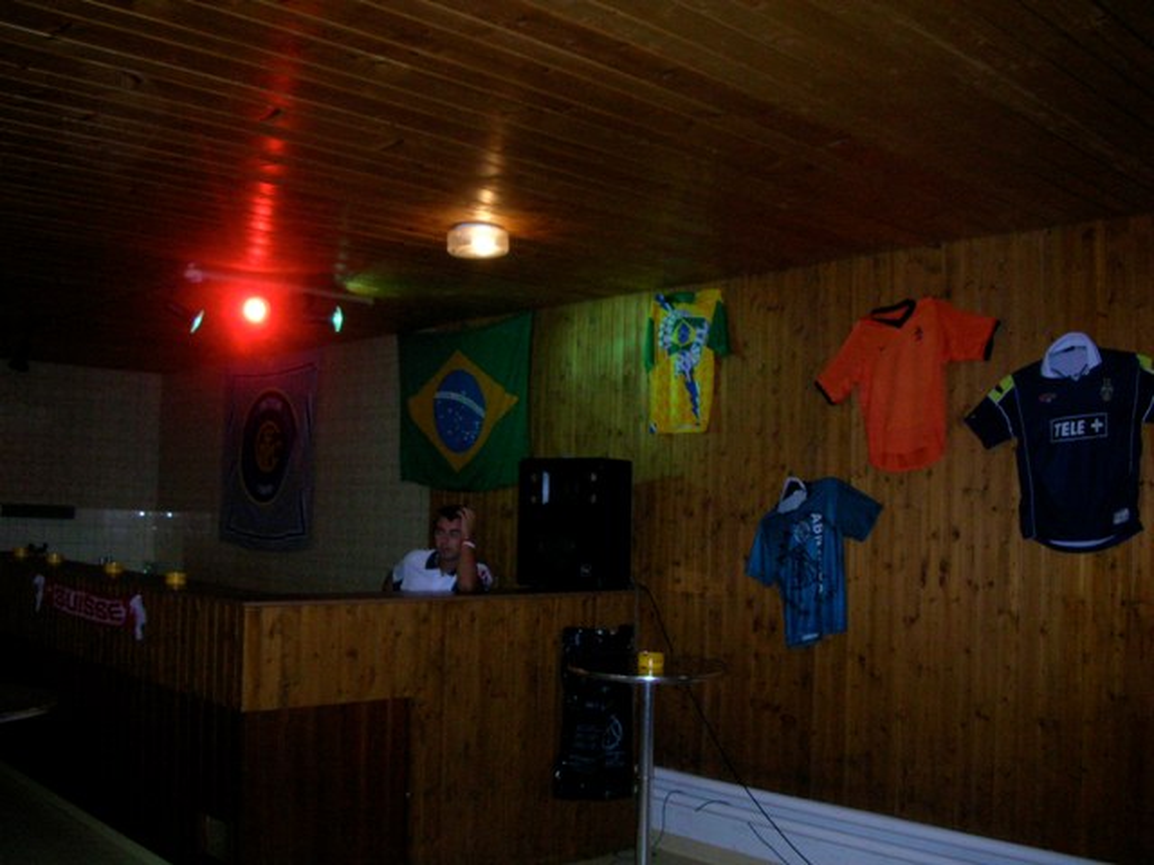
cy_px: 432
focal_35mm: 35
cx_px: 577
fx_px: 1167
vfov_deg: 40.7
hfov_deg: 52.6
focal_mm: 5.8
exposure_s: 1/60.1
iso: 200
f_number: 3
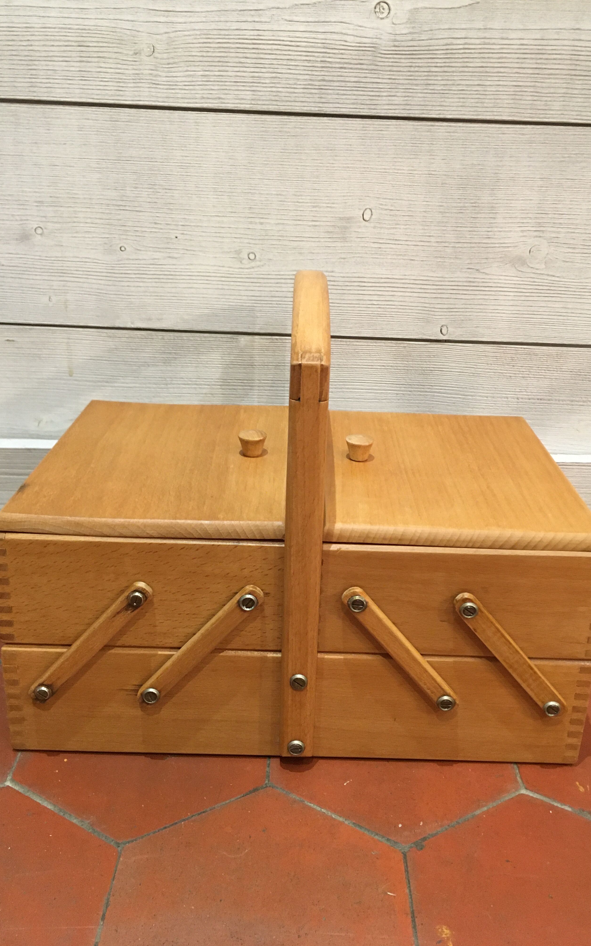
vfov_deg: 61.2
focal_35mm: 31
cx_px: 296
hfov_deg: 40.6
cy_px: 477
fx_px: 799
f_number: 2.2
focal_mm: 4.15
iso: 200
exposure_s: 1/17
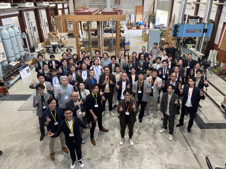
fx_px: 170
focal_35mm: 26
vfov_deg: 53.1
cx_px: 113
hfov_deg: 67.3
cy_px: 84
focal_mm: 5.96
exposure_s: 1/60
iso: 200
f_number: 1.6
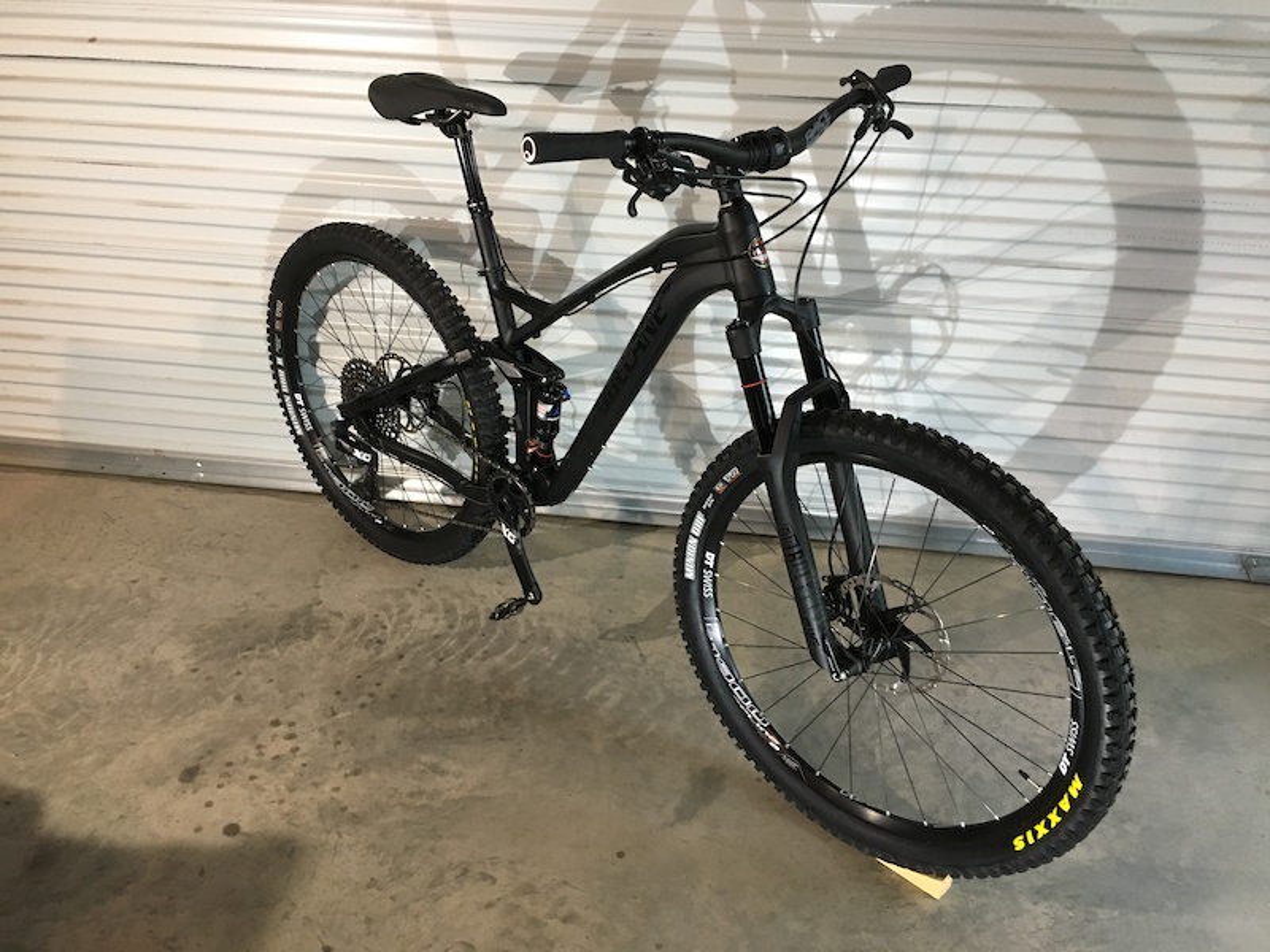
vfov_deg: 48.2
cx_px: 635
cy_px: 476
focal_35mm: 29
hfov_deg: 61.7
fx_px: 1064
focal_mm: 4.15
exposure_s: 1/30
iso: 160
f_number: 2.2
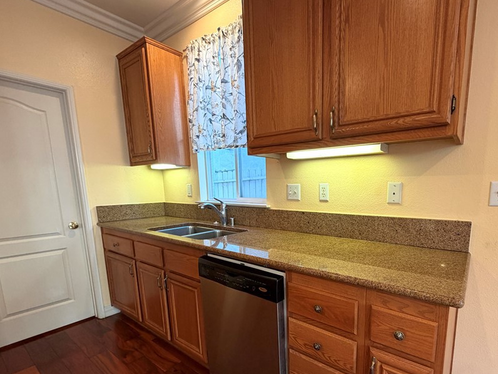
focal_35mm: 18
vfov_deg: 70.7
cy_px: 227
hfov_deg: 86.6
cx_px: 300
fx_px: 259
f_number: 2.2
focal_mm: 2.22
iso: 160
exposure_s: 1/60
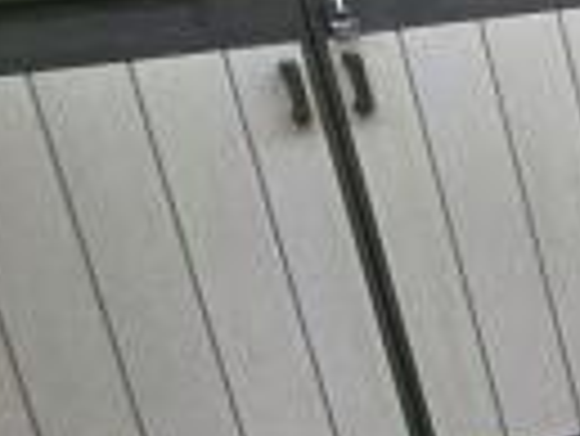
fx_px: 1727
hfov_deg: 11.6
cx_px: 1691
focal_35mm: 103
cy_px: 346
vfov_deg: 14.3
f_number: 2.2
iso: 32
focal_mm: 1.7
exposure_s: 1/295
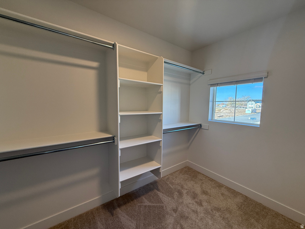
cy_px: 114
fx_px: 123
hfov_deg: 102.1
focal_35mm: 14
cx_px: 152
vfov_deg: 85.7
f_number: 2.2
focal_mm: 2.22
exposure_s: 1/120
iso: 100
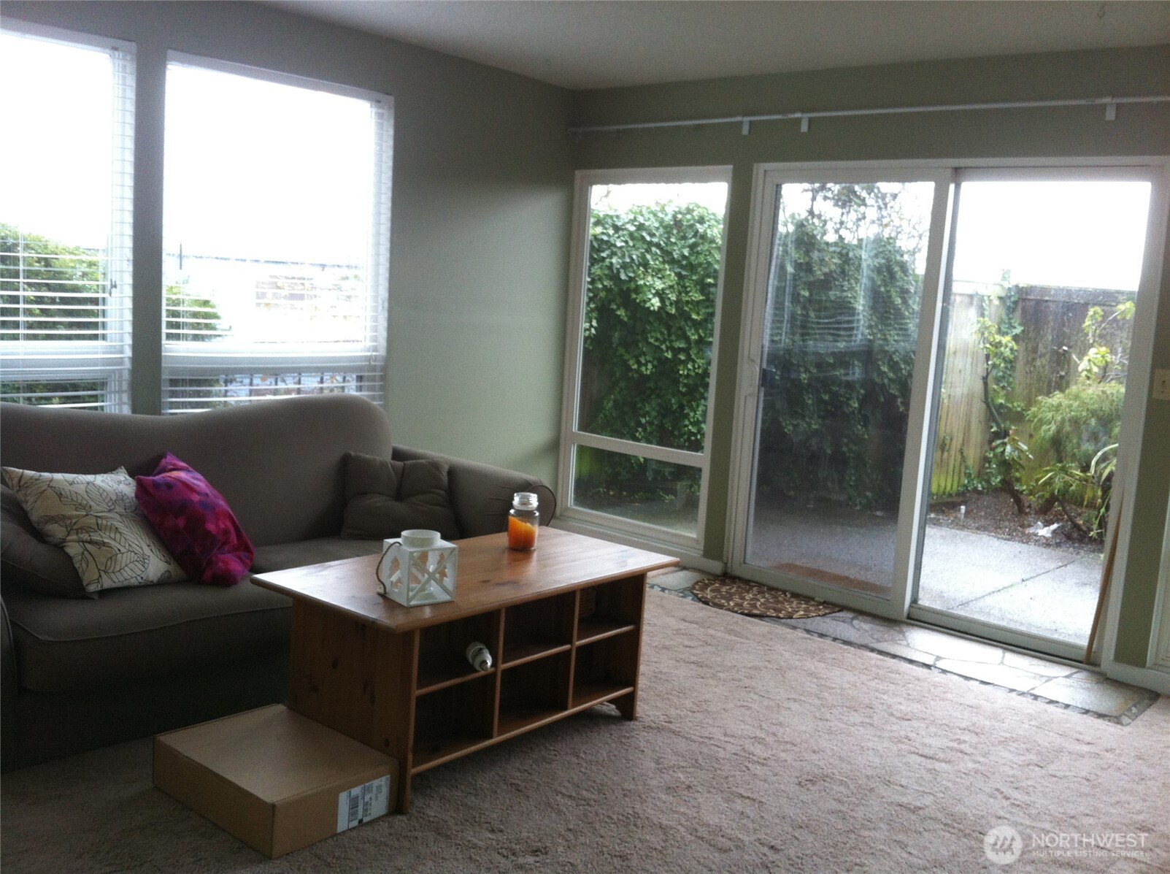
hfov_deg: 52.7
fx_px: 1181
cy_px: 437
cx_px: 585
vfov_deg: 40.6
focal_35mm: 35
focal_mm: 3.85
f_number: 2.8
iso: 125
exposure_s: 1/15
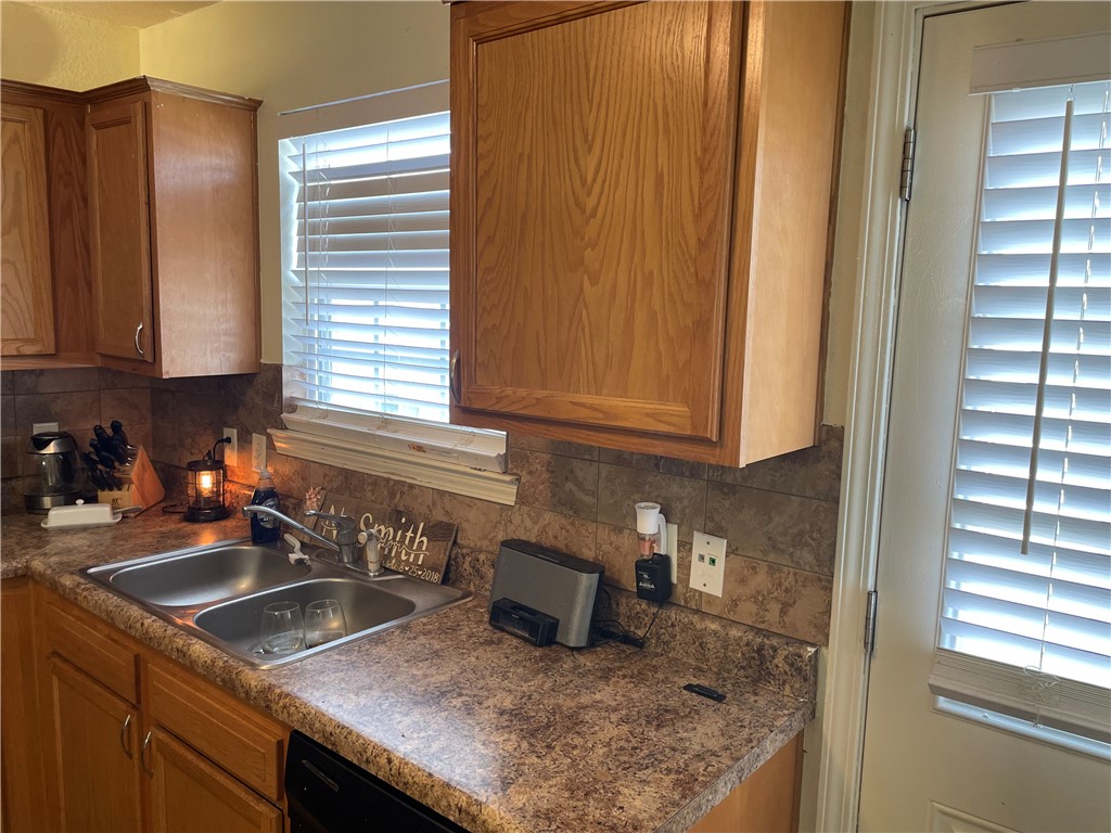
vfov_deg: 53.1
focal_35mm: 26
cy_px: 416
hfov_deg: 67.3
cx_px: 556
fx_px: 834
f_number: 1.6
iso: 100
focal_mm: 4.2
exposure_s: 1/120
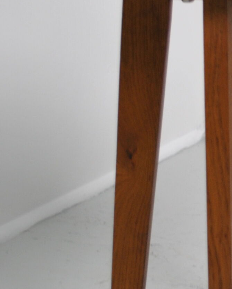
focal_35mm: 182
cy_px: 150
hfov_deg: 8.2
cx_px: 409
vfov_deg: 10.6
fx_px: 1562
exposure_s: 1/30
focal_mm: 28
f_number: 4.5
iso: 200
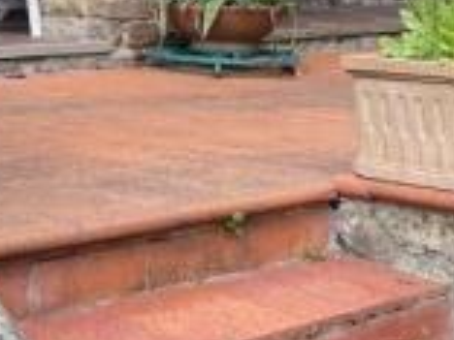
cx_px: -80
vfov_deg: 13.7
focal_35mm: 97
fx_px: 1272
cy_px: -266
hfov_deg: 19.2
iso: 32
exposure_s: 1/754
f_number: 1.6
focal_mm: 4.2
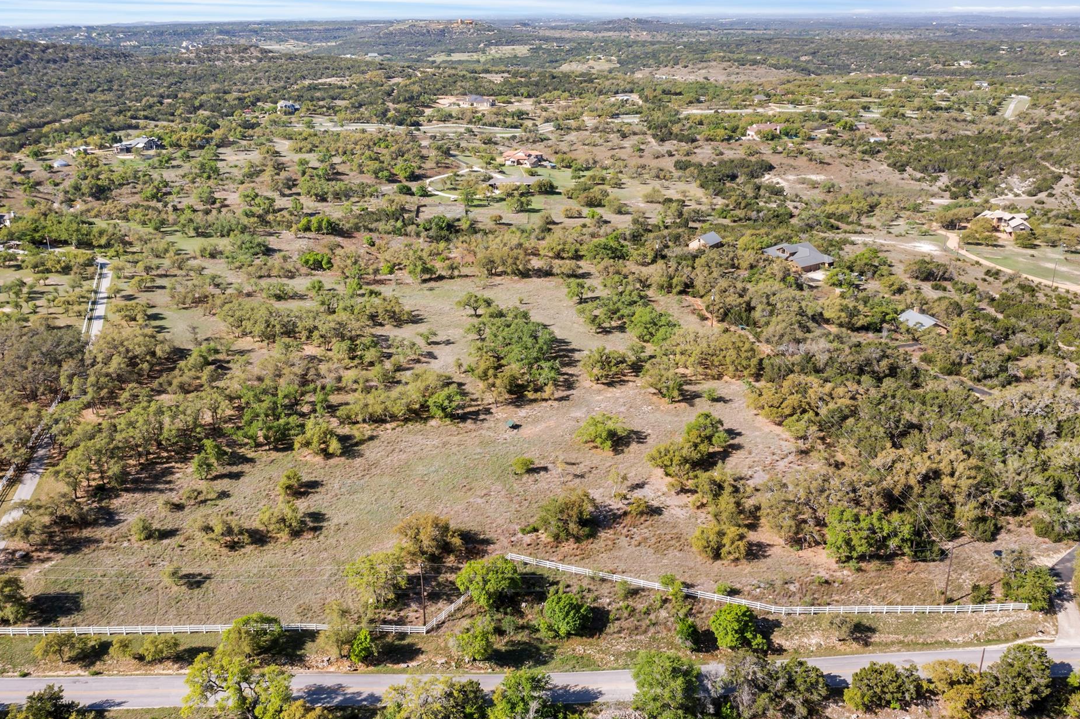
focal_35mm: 31
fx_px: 929
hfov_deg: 60.3
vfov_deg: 42.3
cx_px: 528
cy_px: 340
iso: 100
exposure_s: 1/800
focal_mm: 10.26
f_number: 5.6
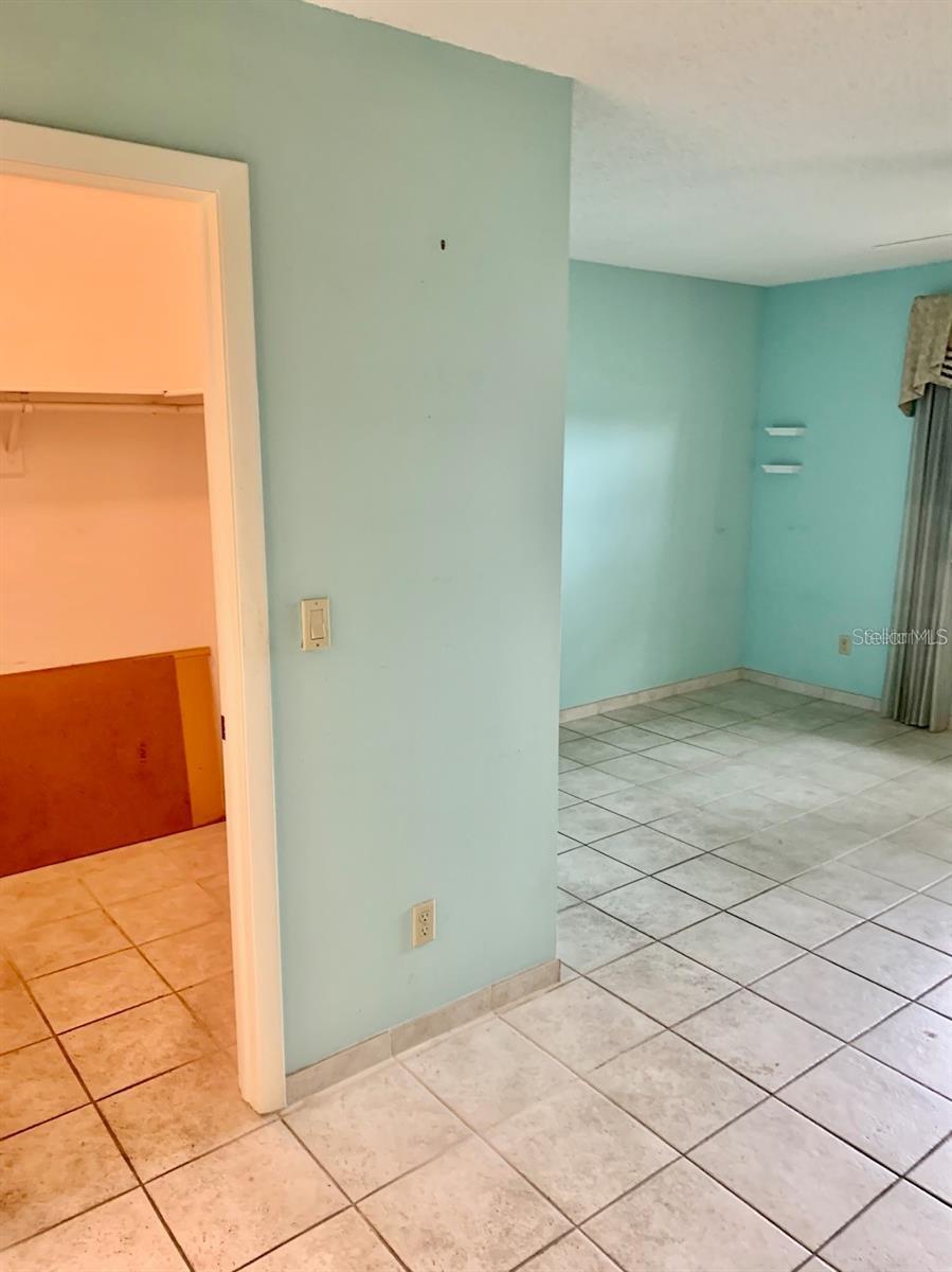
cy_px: 636
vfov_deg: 67.3
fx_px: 954
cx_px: 476
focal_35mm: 26
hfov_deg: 53.0
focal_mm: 4.25
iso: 200
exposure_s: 1/60
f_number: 1.8
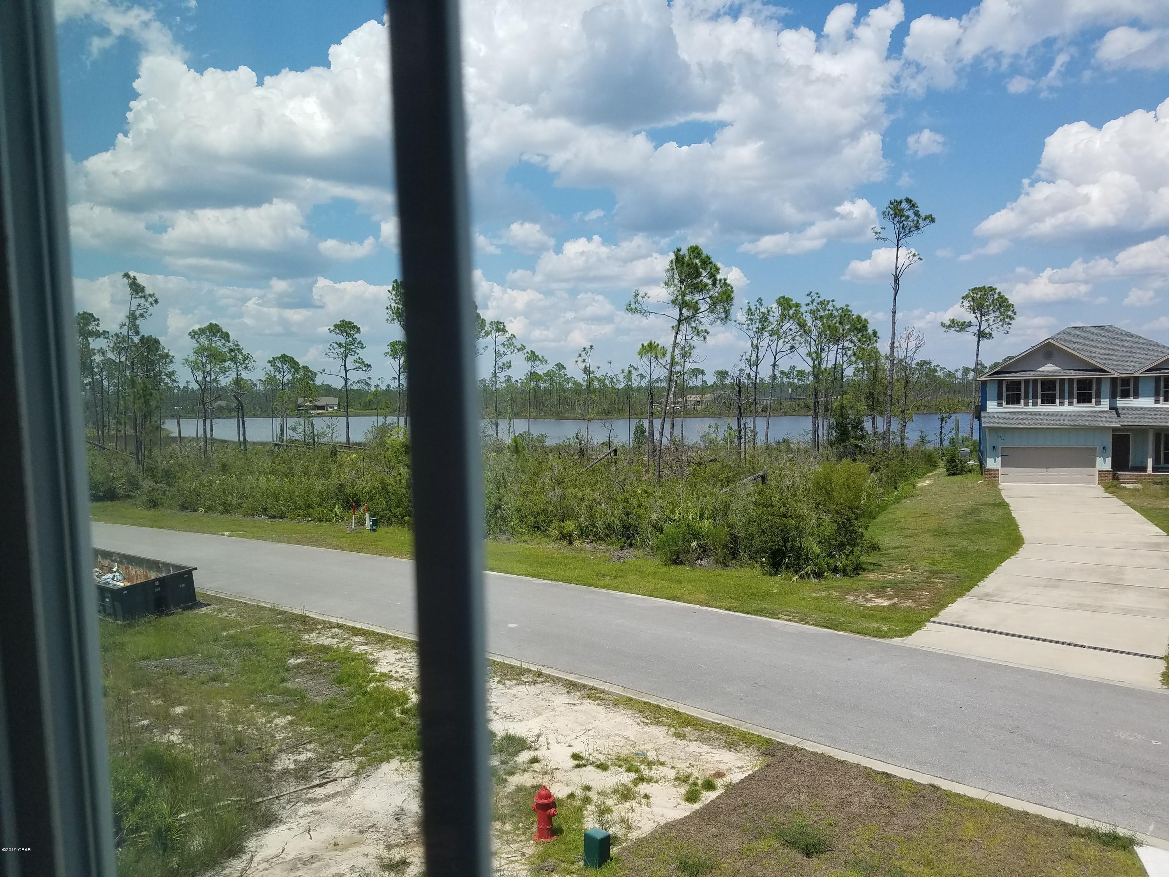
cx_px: 584
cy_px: 438
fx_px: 878
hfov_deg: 67.3
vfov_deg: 53.1
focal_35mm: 26
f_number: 1.7
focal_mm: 4.2
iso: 50
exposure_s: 1/2600
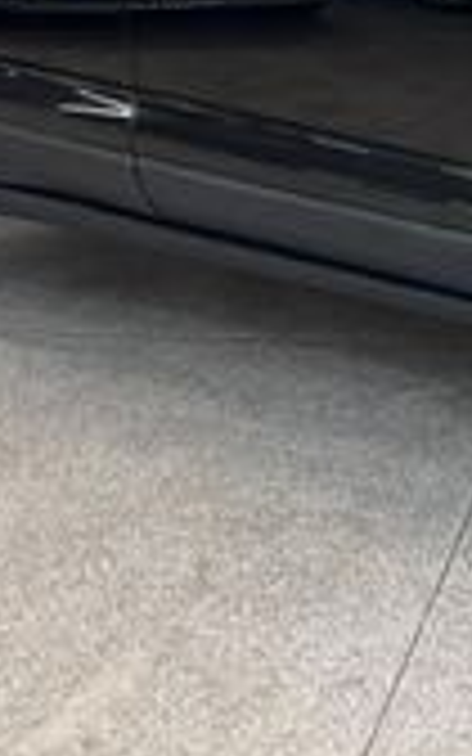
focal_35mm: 77
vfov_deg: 25.6
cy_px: 14
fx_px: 1585
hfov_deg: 16.1
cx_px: 598
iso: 160
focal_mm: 5.96
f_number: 1.6
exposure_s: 1/60
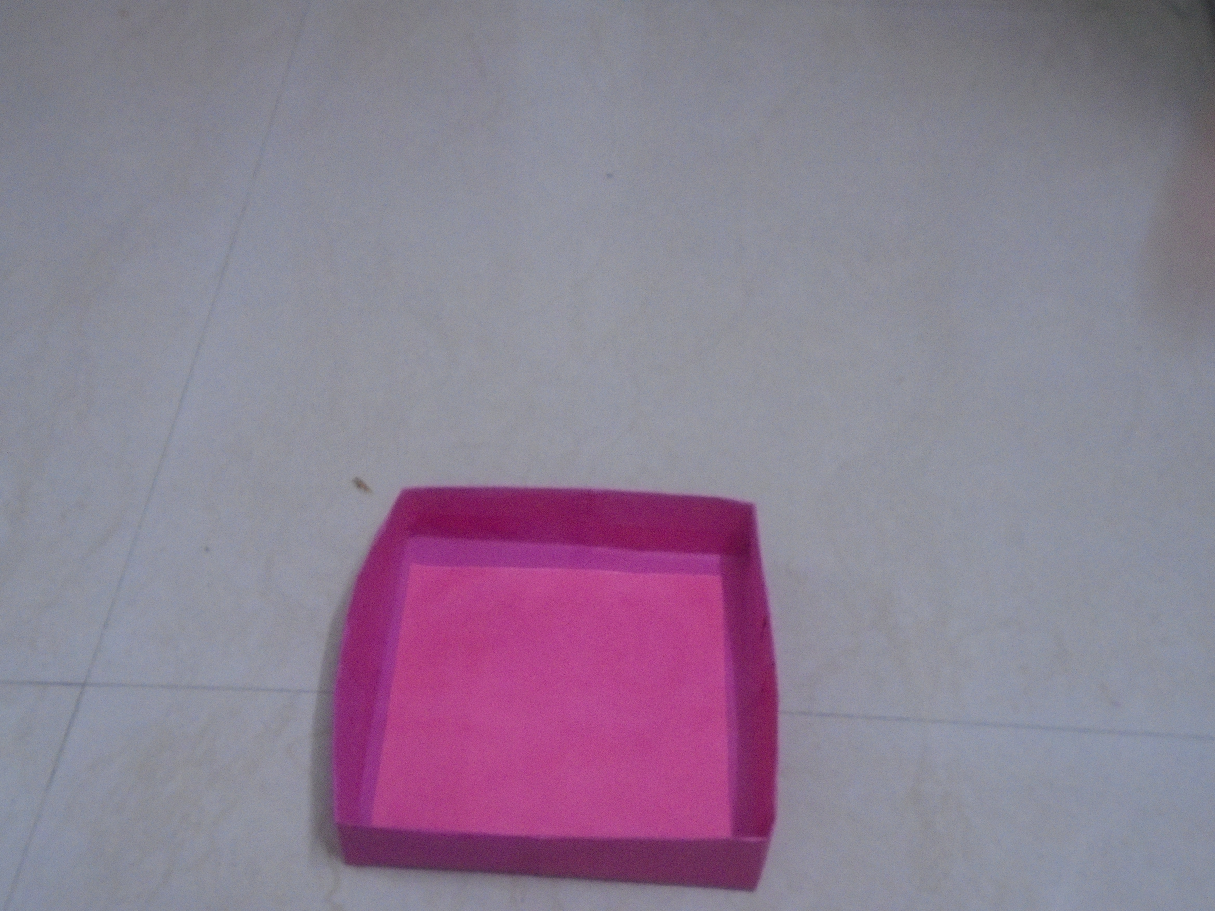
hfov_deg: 44.8
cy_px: 456
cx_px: 608
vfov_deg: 34.3
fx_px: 1474
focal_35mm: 42
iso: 400
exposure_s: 1/13
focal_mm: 7.4
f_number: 4.1
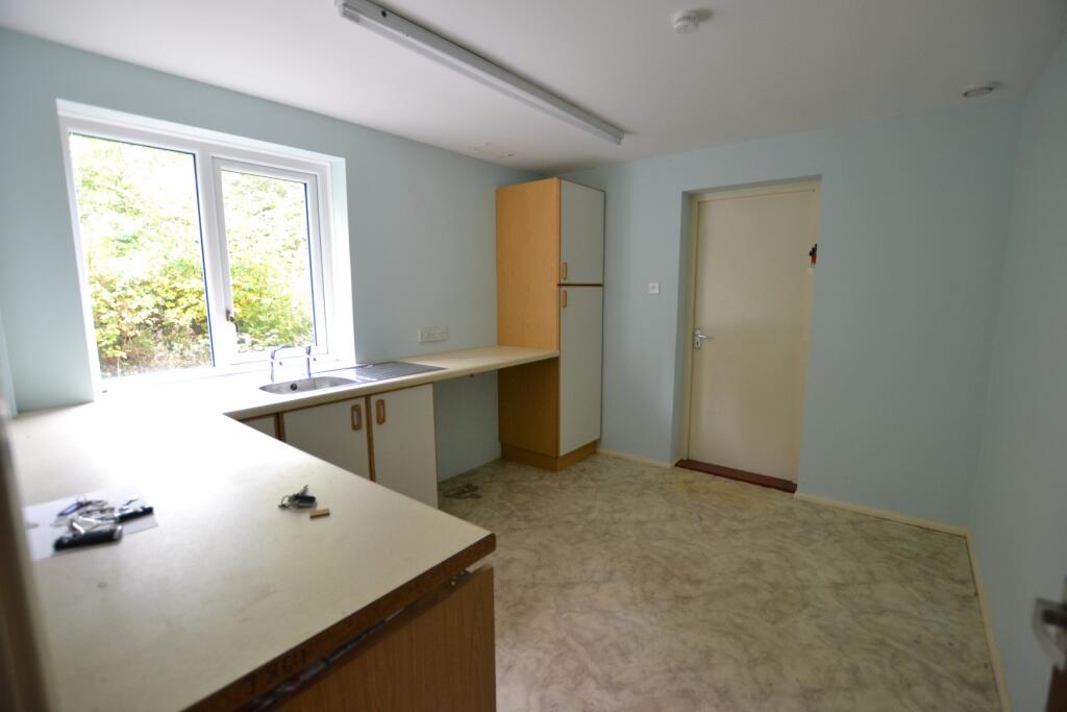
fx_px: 445
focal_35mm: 15
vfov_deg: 77.3
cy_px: 356
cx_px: 534
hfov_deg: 100.4
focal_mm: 10
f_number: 3.5
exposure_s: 1/60
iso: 800
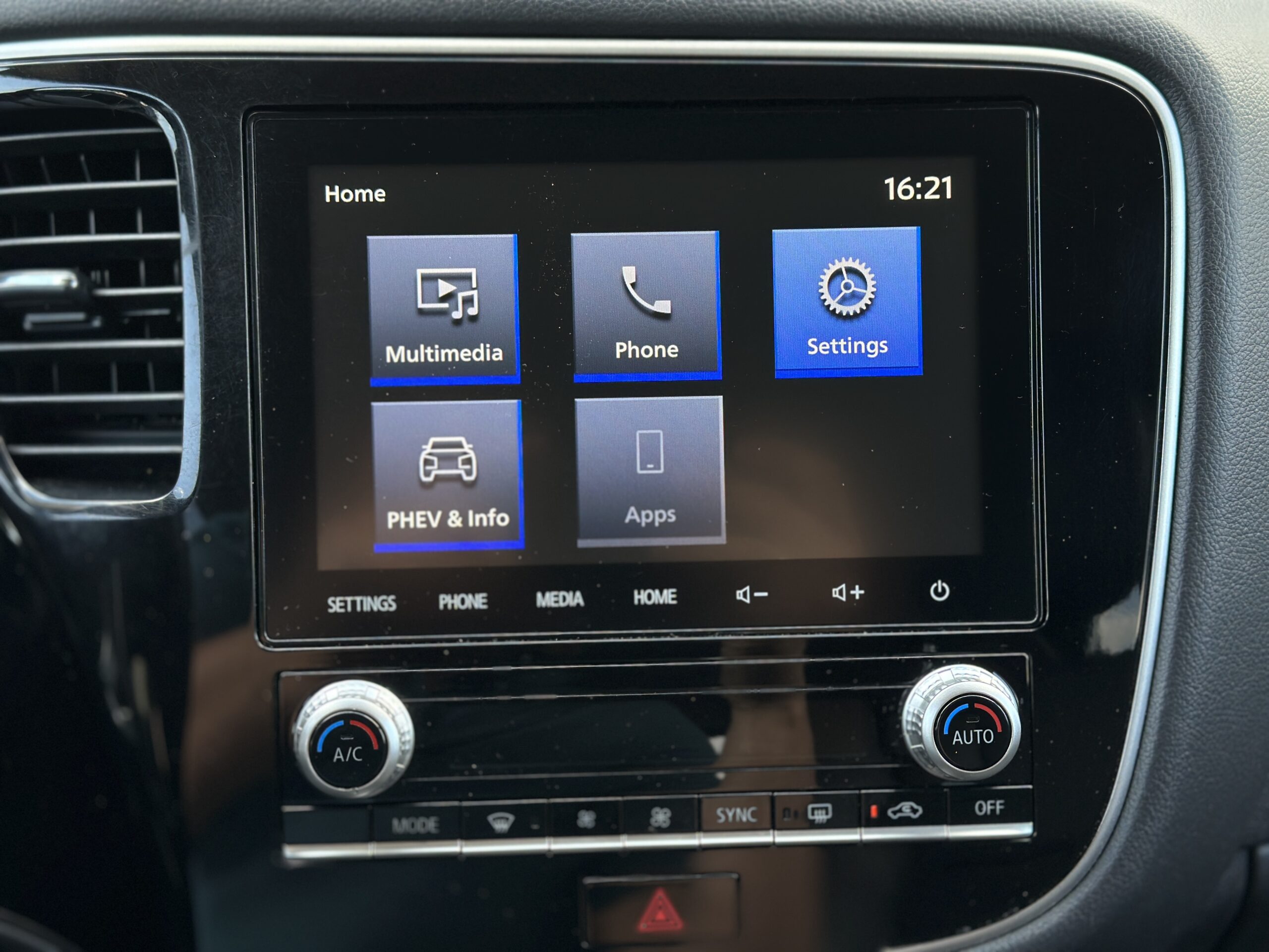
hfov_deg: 39.7
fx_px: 1760
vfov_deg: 30.3
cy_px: 476
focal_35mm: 48
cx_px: 634
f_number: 1.78
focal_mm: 6.86
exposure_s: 1/153
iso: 100
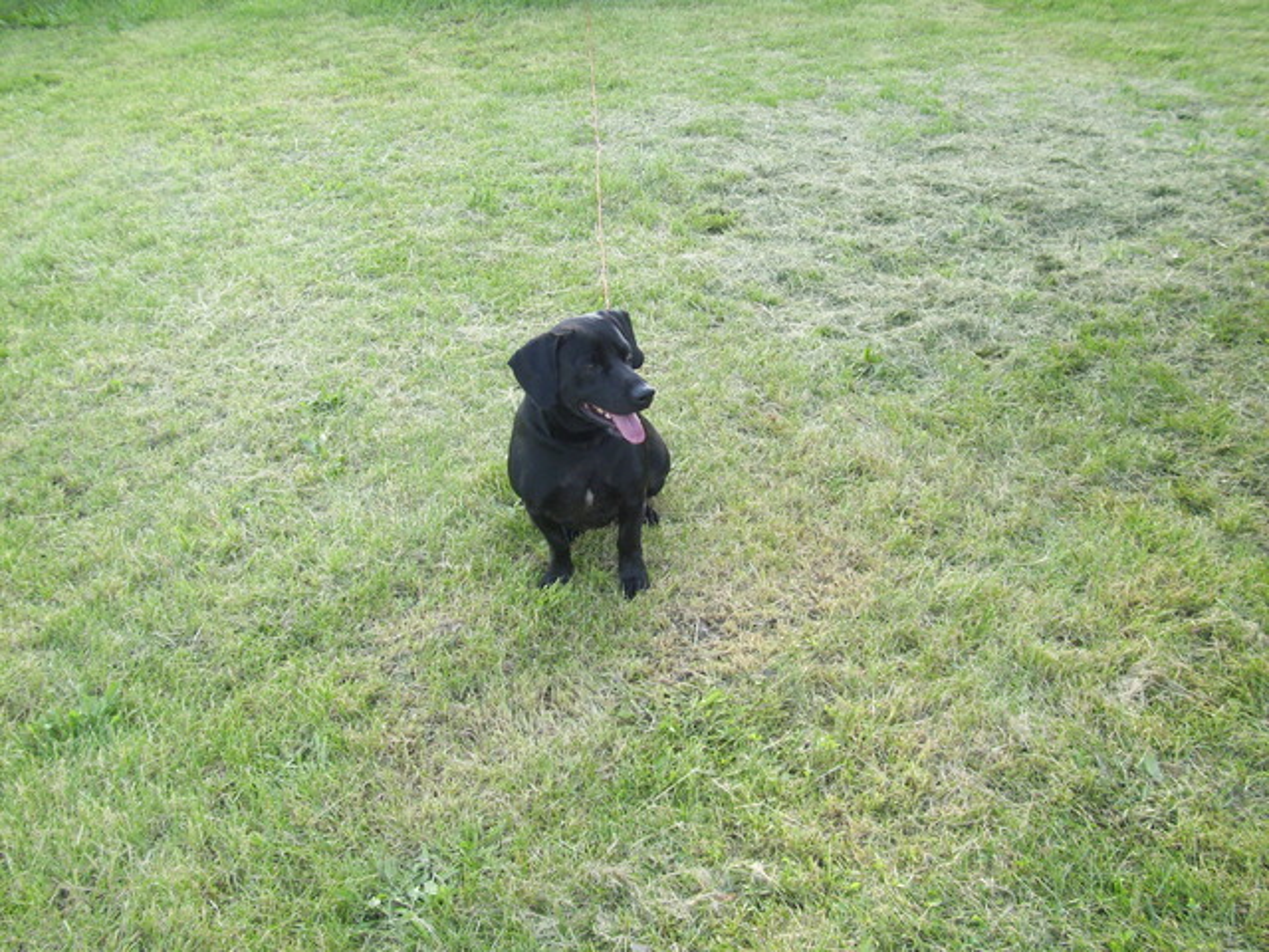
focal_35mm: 42
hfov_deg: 44.8
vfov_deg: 34.3
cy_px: 476
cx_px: 634
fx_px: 1540
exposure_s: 1/80
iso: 80
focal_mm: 7.1
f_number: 3.4
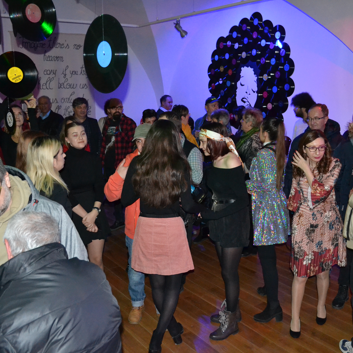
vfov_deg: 47.2
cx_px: 192
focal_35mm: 35
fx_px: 404
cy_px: 175
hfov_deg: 47.2
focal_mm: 18
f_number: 3.5
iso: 3200
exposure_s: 1/60
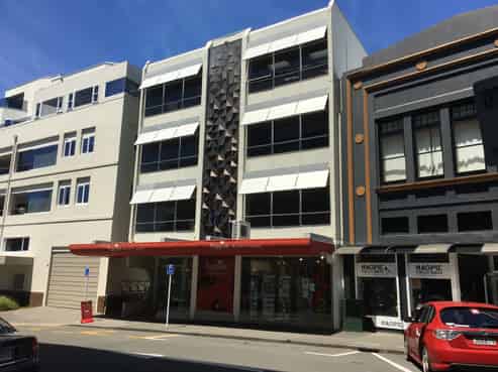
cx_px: 249
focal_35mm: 29
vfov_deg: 48.2
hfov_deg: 61.7
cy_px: 186
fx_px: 417
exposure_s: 1/1832
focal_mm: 4.15
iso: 25
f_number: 2.2
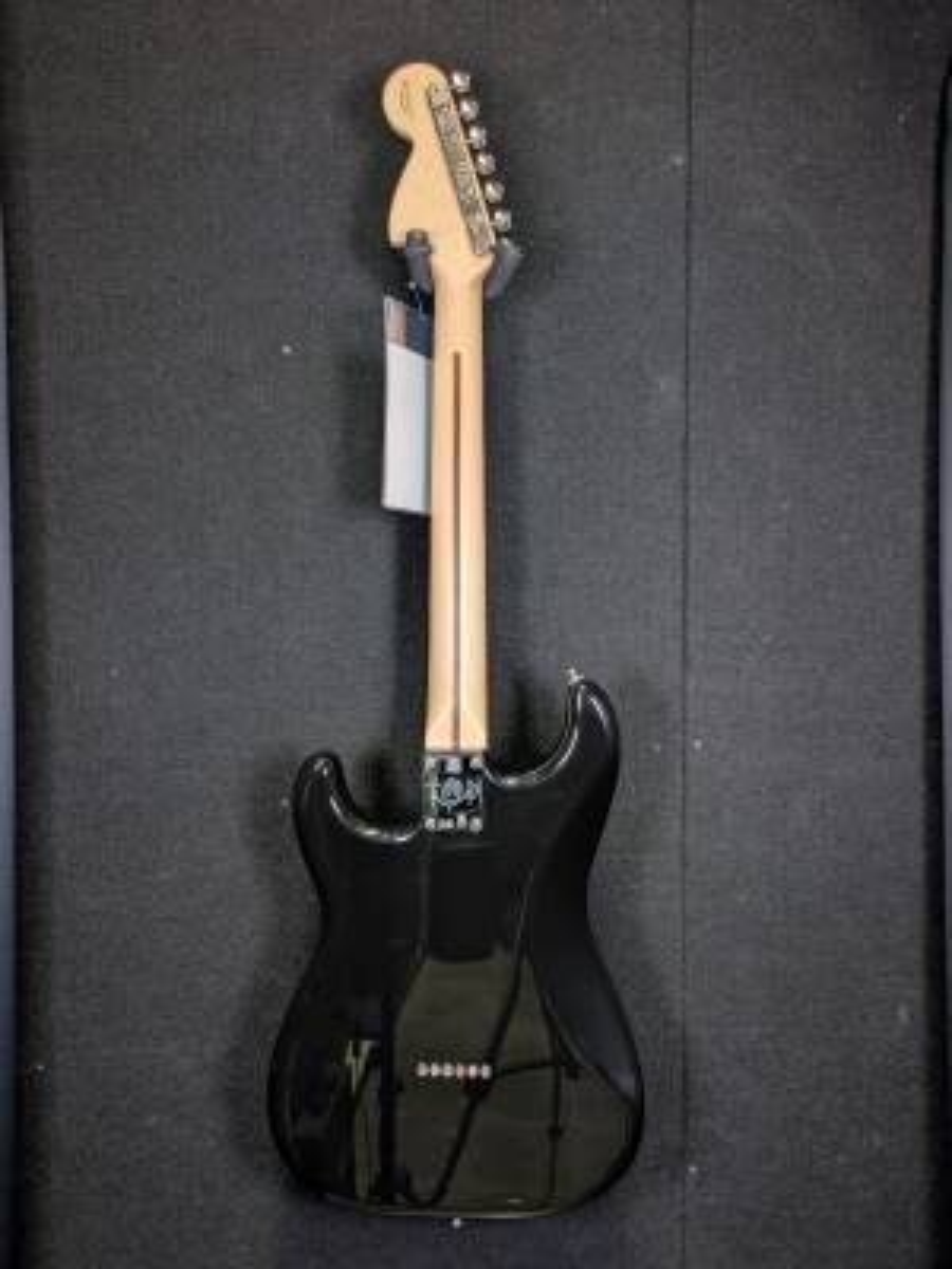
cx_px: 476
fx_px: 917
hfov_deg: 54.9
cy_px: 634
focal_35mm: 25
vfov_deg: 69.4
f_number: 1.89
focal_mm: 5.43
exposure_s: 1/24
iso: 79
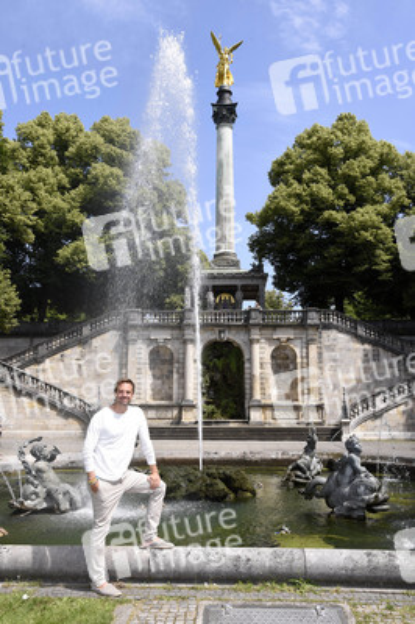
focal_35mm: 31
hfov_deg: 42.3
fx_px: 537
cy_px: 312
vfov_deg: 60.3
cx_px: 208
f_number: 11
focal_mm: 31
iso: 250
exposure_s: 1/160
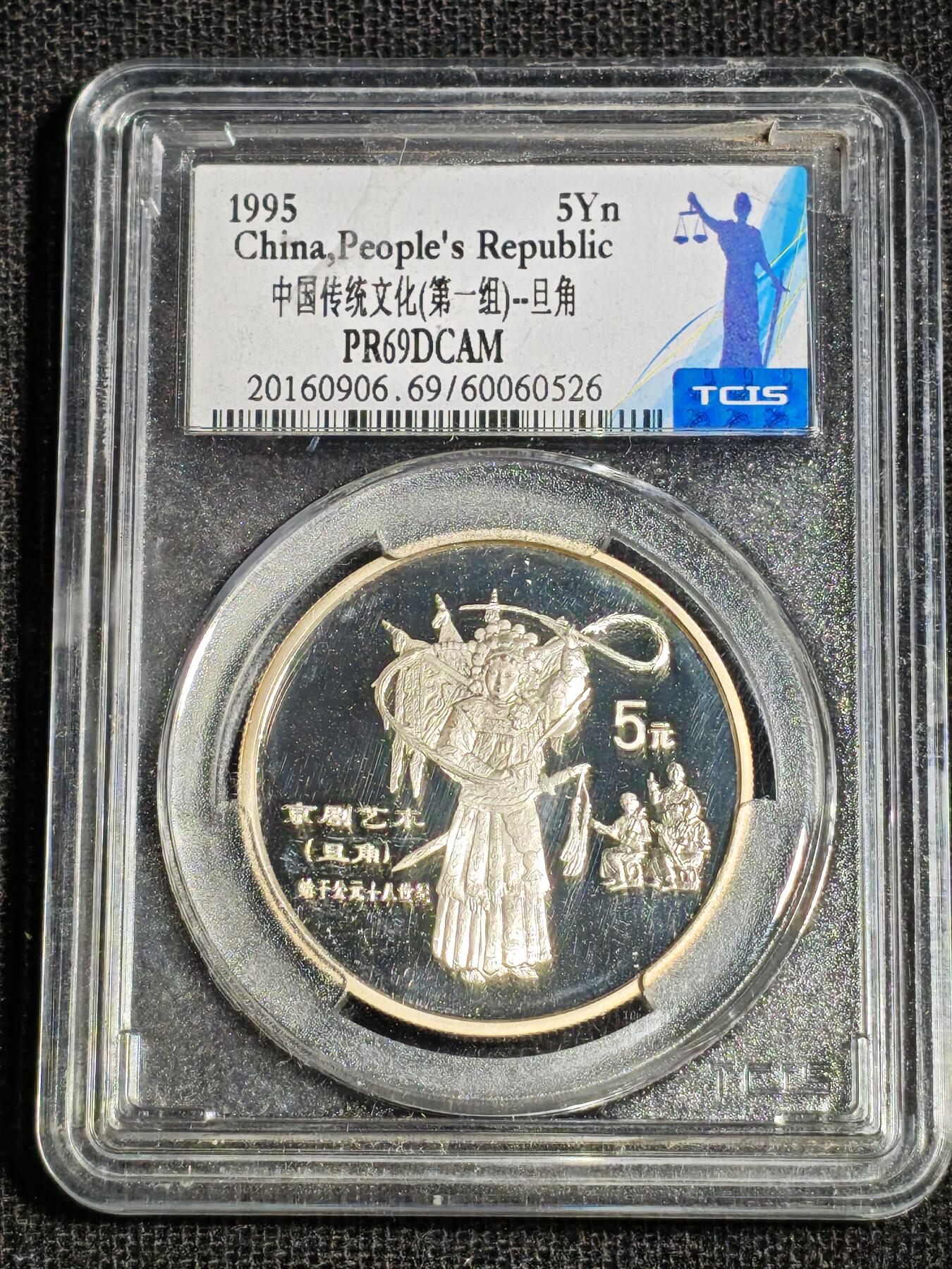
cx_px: 476
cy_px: 634
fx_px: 3997
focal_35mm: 109
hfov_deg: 13.6
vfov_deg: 18.0
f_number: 1.5
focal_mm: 4.94
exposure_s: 1/417
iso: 50
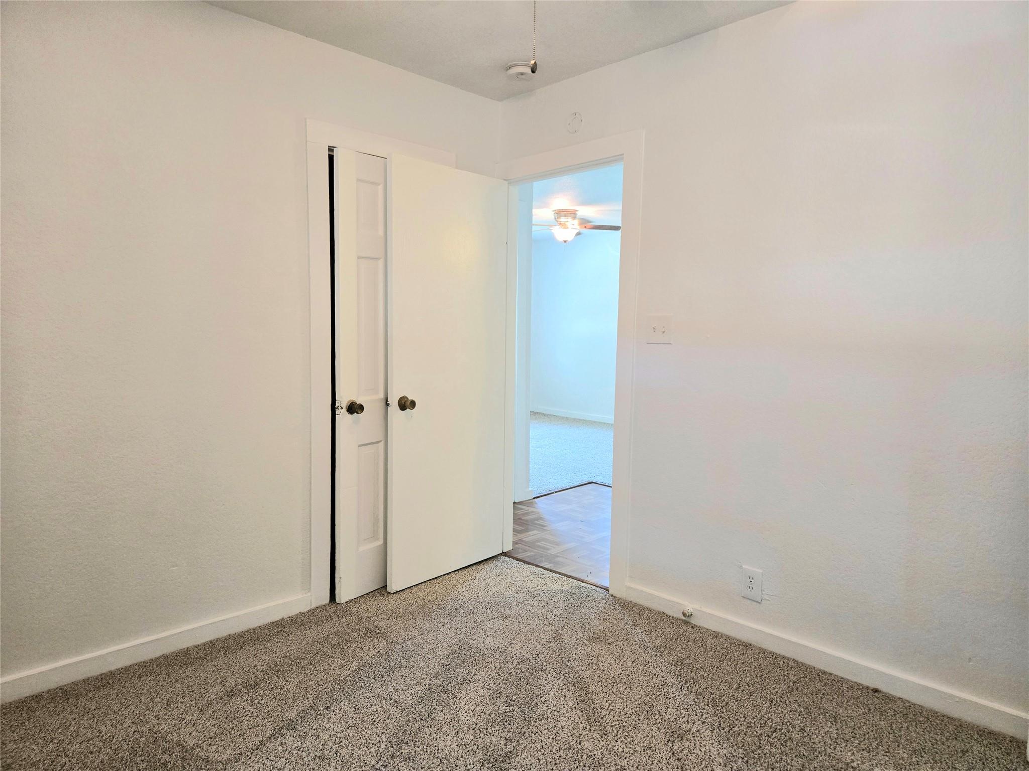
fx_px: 684
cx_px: 514
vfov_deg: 58.9
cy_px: 386
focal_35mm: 23
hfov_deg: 73.9
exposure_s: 1/120
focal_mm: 5.4
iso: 500
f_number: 1.8
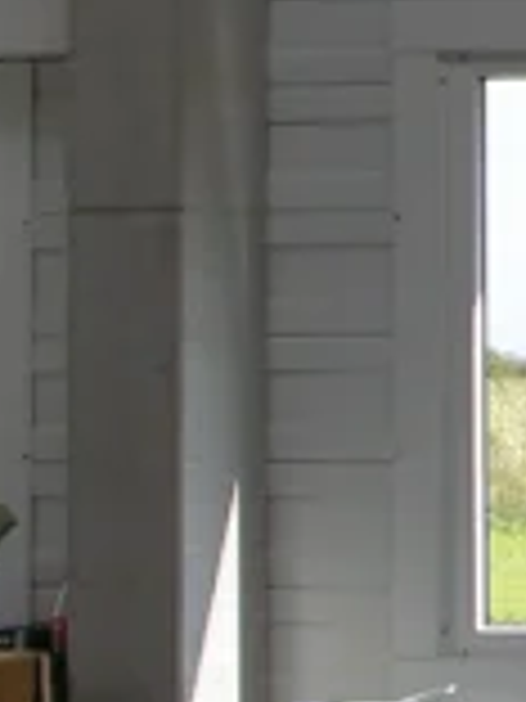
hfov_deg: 5.4
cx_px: 967
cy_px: -306
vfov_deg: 7.2
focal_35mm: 270
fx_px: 5470
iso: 50
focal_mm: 8.9
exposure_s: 1/135
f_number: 4.5
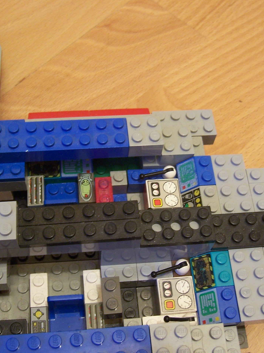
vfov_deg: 38.9
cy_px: 177
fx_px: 498
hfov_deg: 29.7
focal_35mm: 49
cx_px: 134
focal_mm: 6.2
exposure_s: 1/13
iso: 160
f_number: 2.8
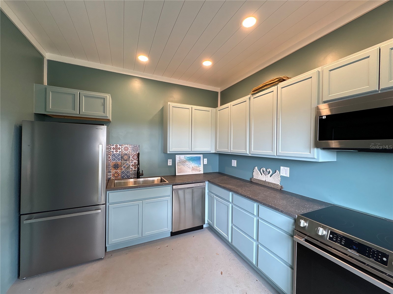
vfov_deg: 85.7
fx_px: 159
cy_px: 147
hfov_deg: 102.1
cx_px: 196
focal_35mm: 14
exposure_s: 1/60
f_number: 2.2
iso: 125
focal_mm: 2.22
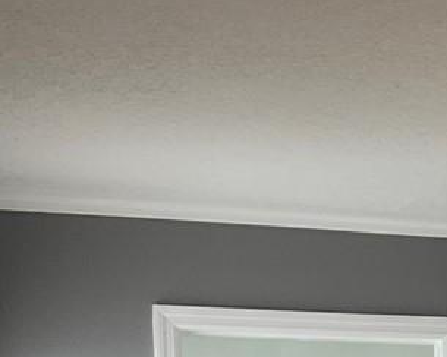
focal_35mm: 133
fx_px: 1760
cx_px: 950
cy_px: 664
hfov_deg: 12.4
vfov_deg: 10.8
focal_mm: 5.1
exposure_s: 1/60
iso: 80
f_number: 1.6
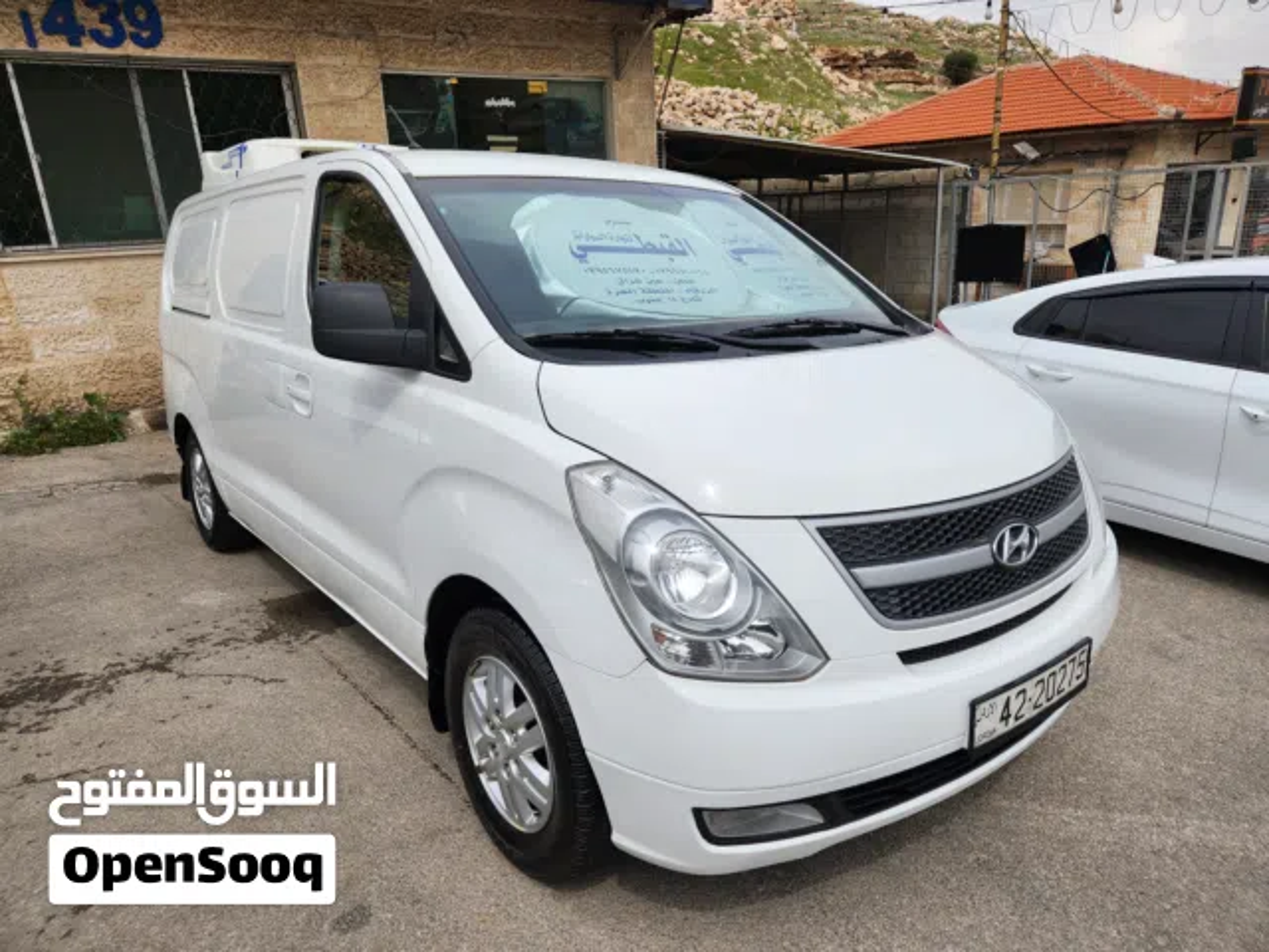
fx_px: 843
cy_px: 476
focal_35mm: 23
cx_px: 634
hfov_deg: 73.9
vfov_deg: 58.9
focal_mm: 5.4
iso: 20
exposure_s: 1/2365
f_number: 1.8
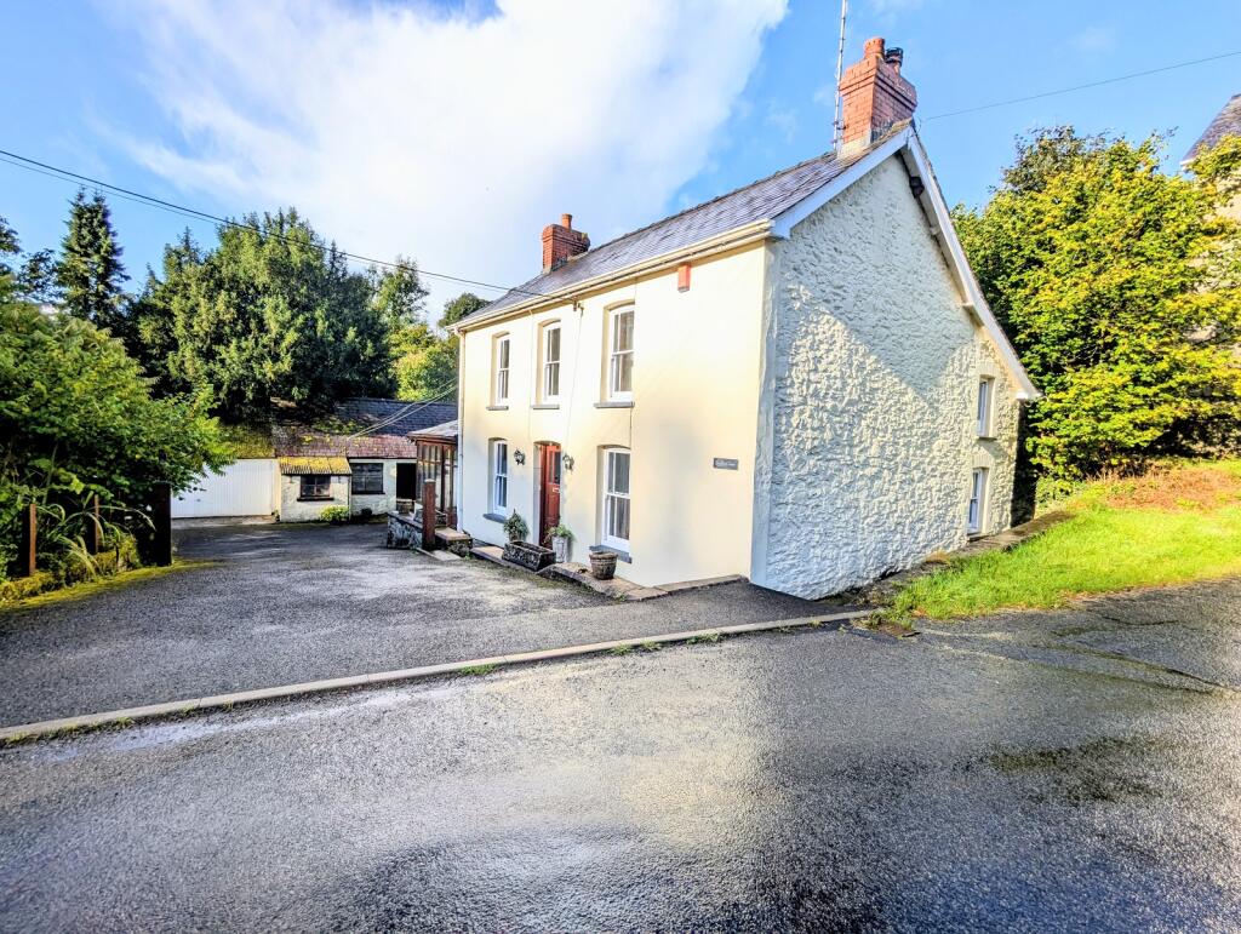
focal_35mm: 16
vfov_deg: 78.2
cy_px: 467
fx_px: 574
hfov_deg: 94.4
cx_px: 620
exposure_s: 1/1148
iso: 51
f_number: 2.2
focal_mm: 2.35
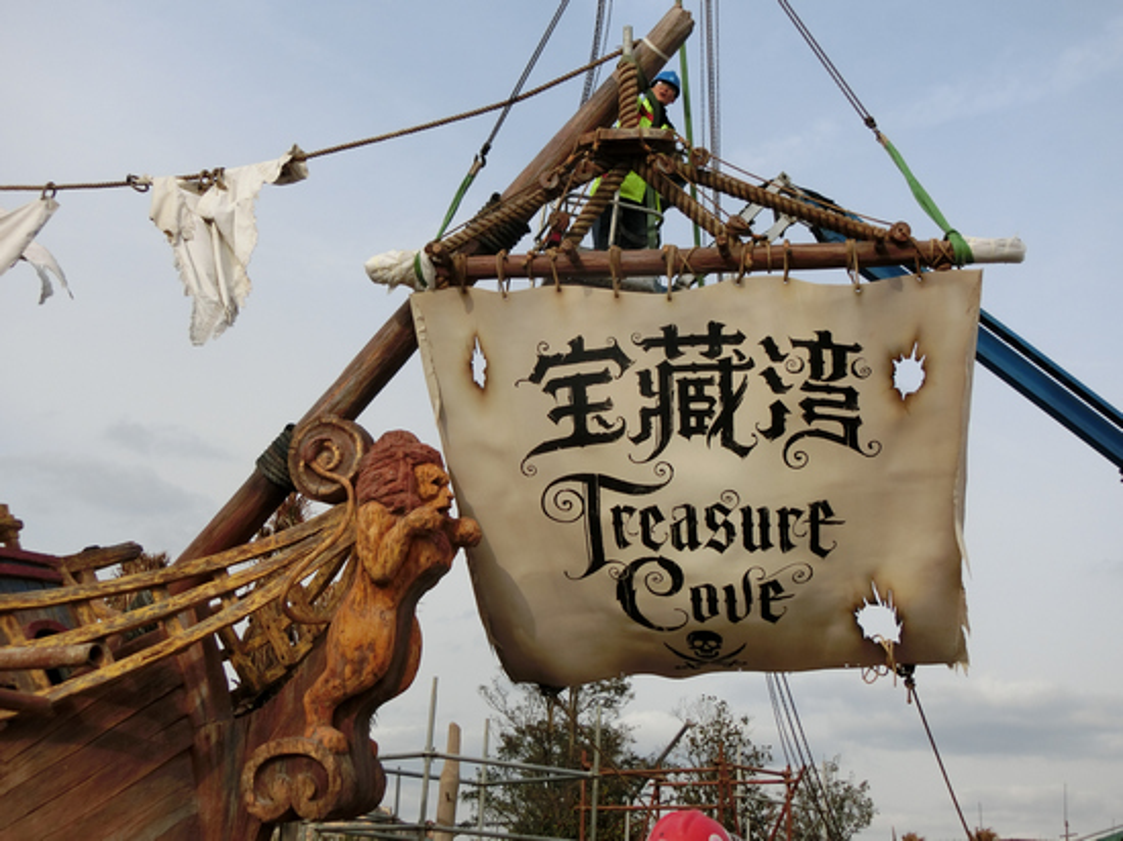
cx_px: 562
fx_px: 1686
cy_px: 420
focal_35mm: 52
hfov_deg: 36.8
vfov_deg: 28.0
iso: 80
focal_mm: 9.3
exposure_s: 1/160
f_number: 9.4
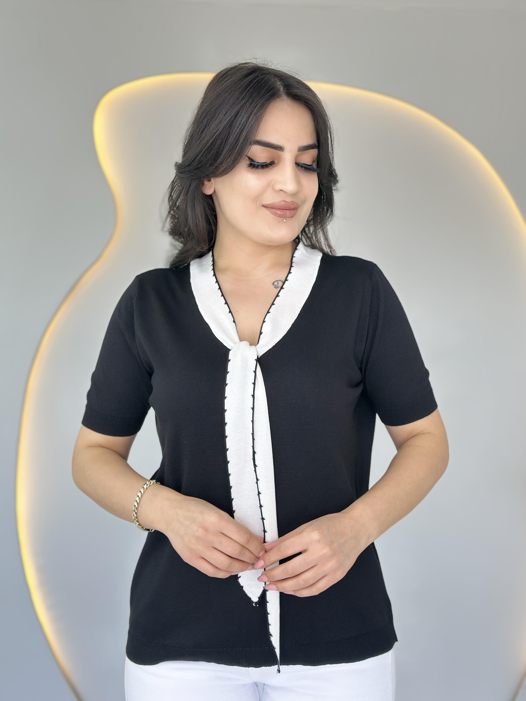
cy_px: 350
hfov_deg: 30.3
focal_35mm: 48
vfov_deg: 39.7
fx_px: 972
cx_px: 263
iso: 64
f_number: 1.78
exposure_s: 1/117
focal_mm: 6.86
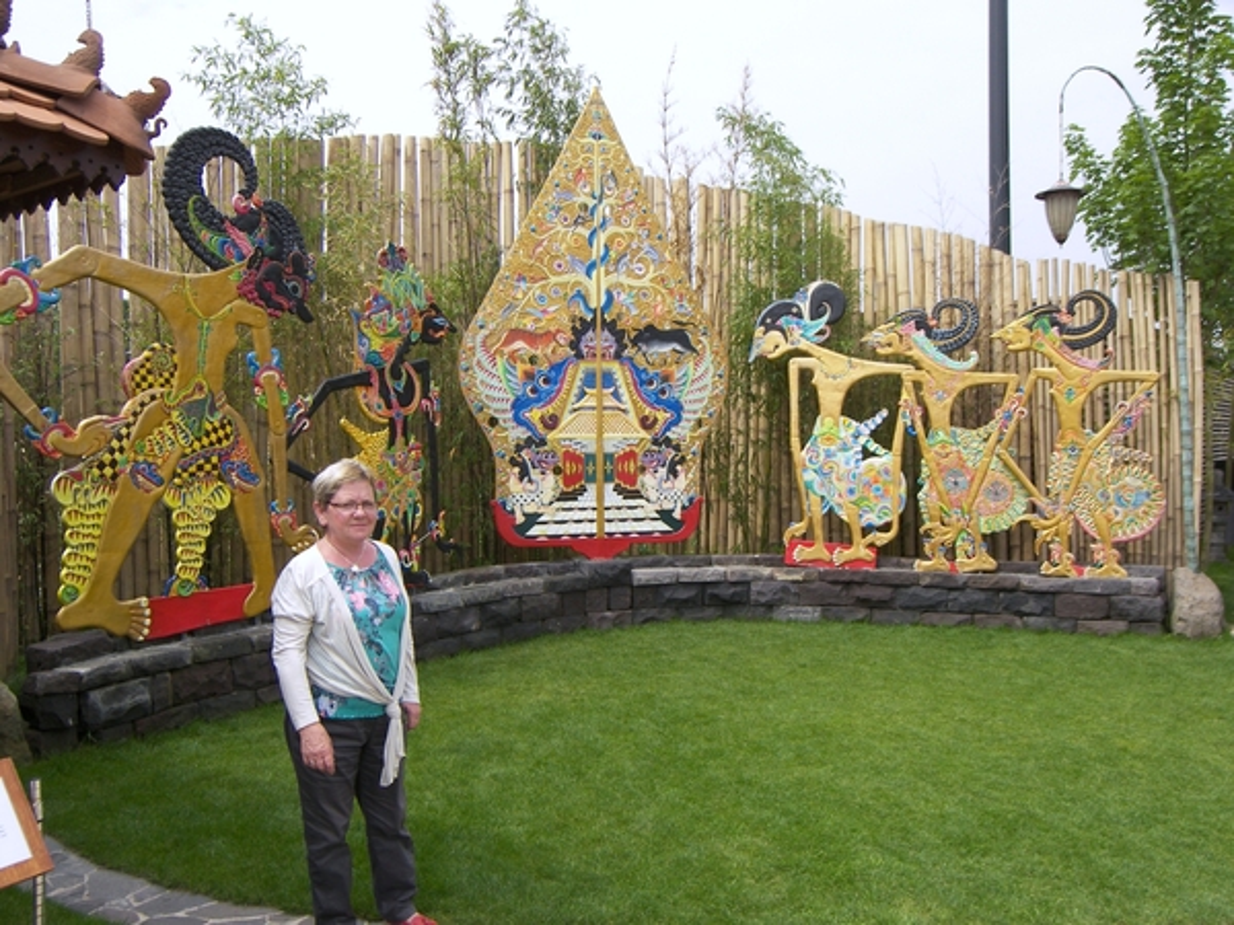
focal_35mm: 29
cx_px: 617
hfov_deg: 61.7
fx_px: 1034
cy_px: 462
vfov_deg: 48.2
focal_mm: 6.2
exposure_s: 1/800
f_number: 3.2
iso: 50
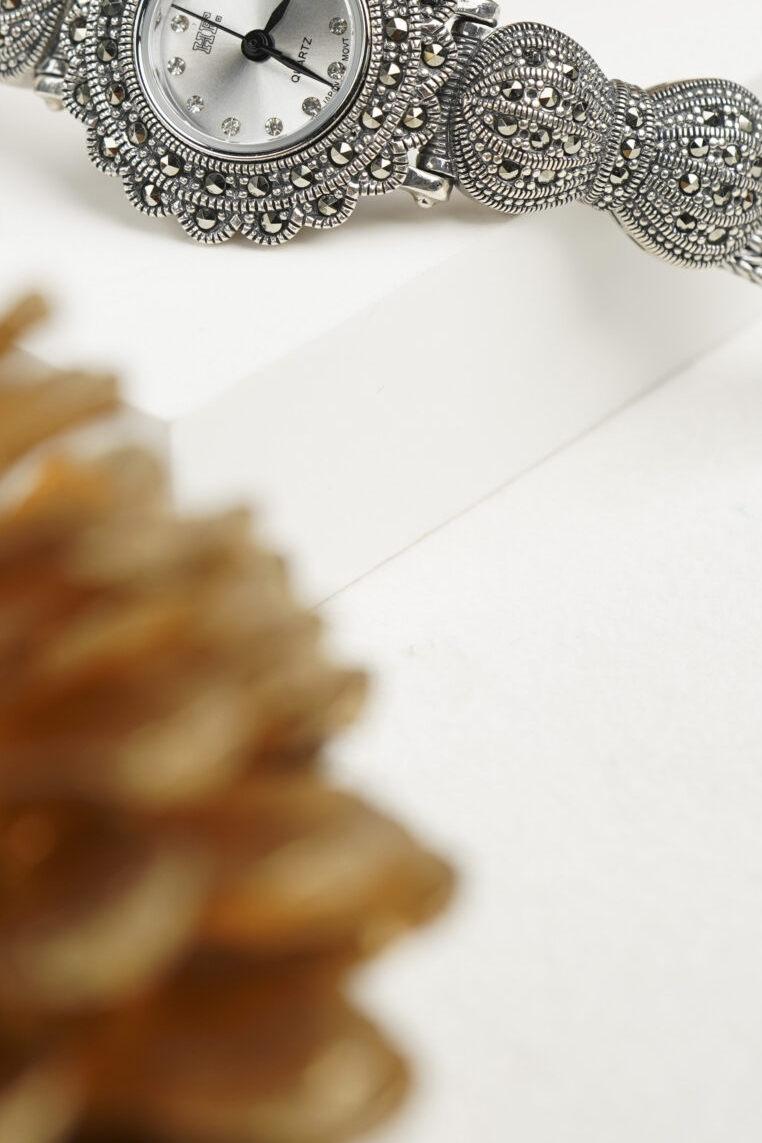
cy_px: 250
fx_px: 3556
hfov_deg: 12.2
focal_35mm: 112
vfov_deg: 18.1
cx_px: 254
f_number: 5
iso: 250
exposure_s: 1/60
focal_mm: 50
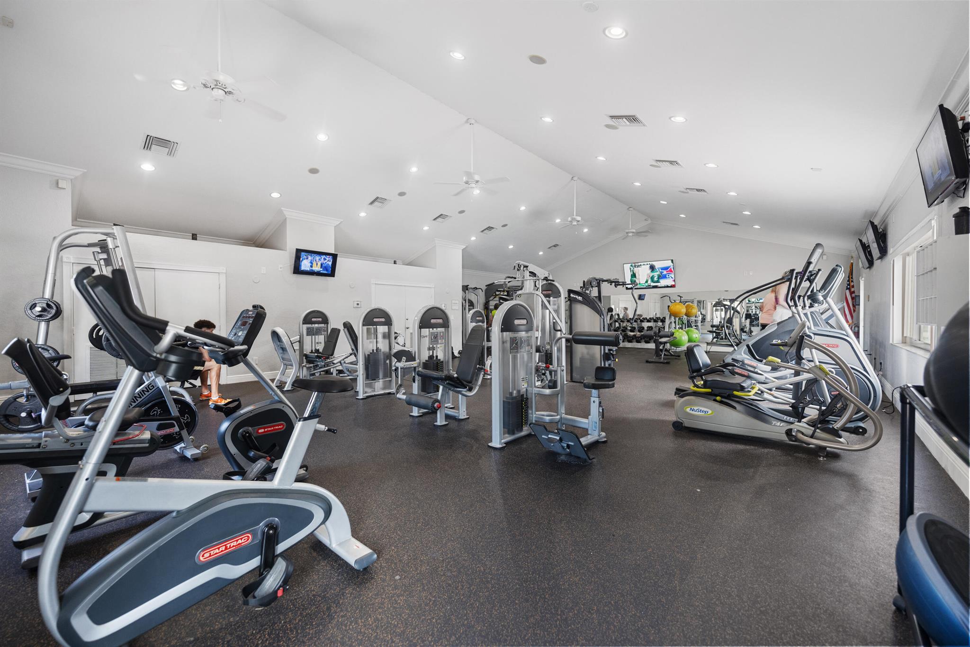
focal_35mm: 14
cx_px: 485
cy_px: 324
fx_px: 377
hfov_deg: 104.3
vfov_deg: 81.2
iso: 5000
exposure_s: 1/125
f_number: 2.2
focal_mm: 14
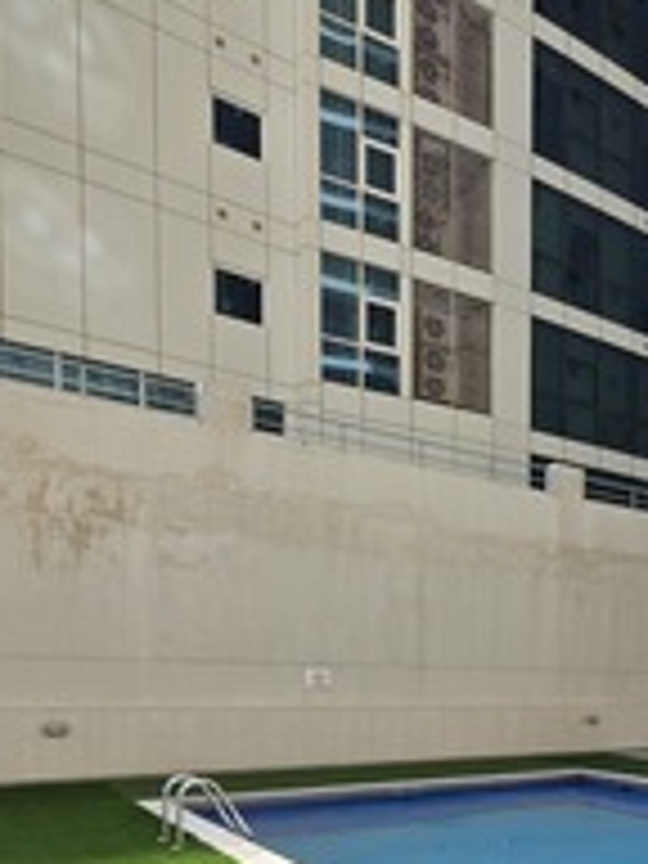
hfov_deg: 38.9
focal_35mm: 31
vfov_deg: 52.7
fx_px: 774
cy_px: 745
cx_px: 682
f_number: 1.9
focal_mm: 2.2
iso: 40
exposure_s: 1/1022
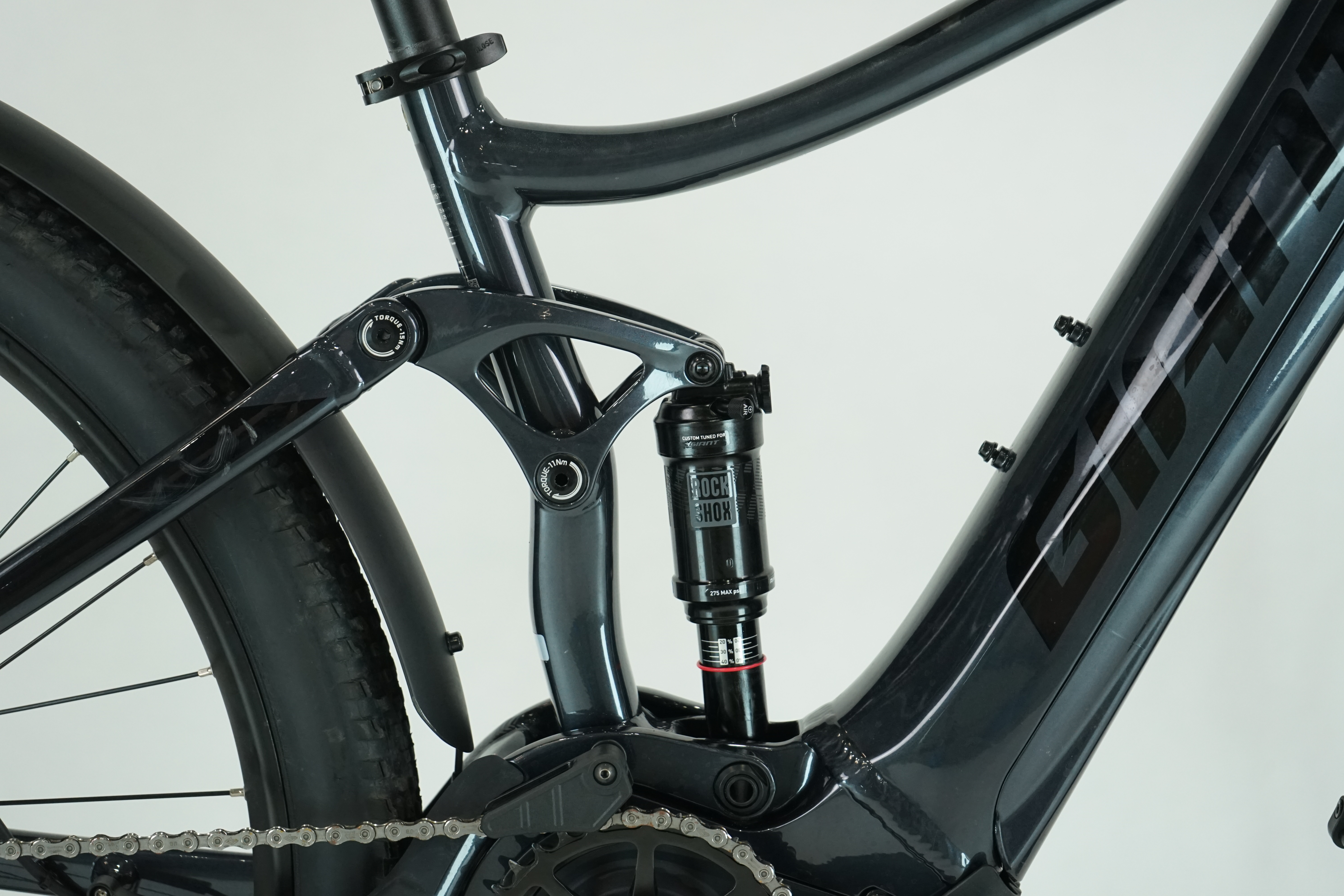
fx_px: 2613
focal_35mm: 70
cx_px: 672
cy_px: 448
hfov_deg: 28.8
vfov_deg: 19.5
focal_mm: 70
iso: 1600
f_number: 5.6
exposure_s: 1/200
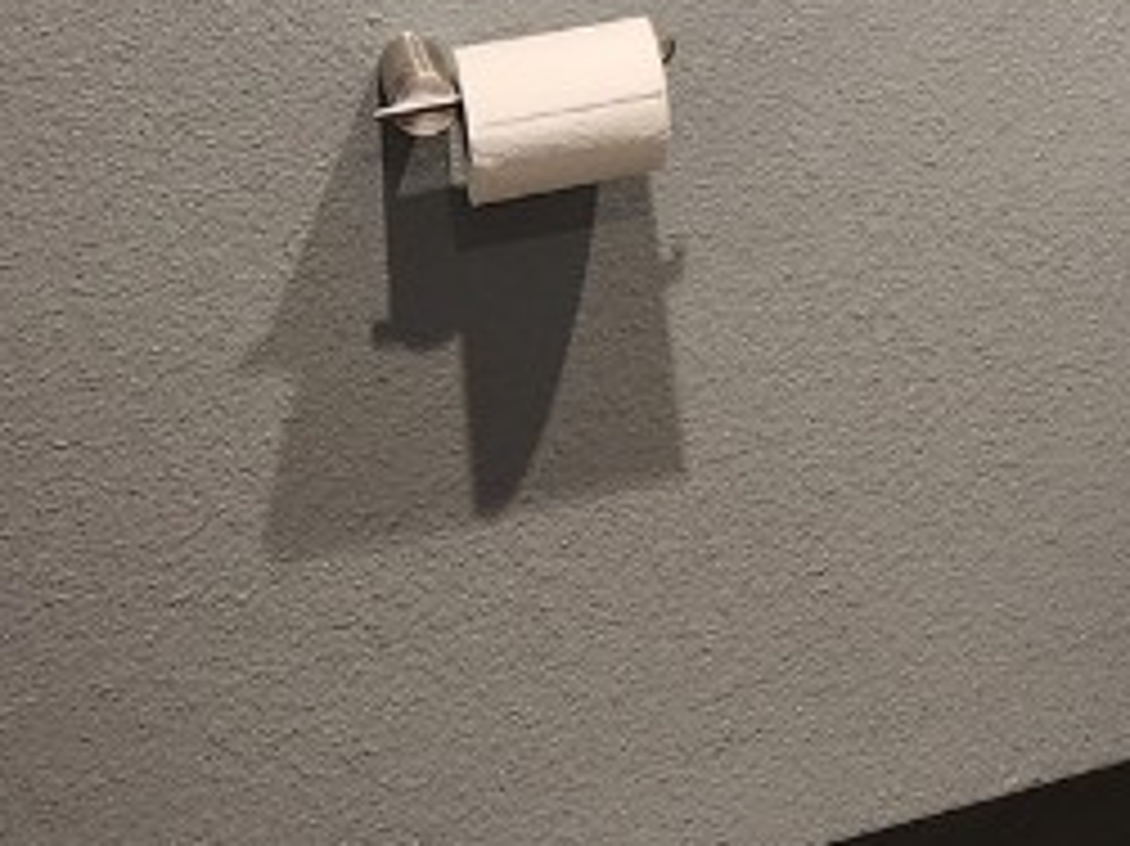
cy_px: -428
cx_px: 1607
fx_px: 3067
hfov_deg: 18.8
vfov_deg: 14.6
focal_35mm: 94
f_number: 1.8
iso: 500
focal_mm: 5.4
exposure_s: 1/120
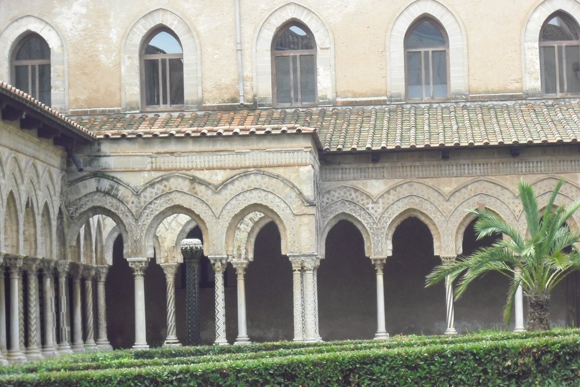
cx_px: 289
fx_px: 1901
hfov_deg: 17.3
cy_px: 201
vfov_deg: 11.6
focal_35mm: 118
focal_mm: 18.6
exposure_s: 1/100
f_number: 5.2
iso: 200
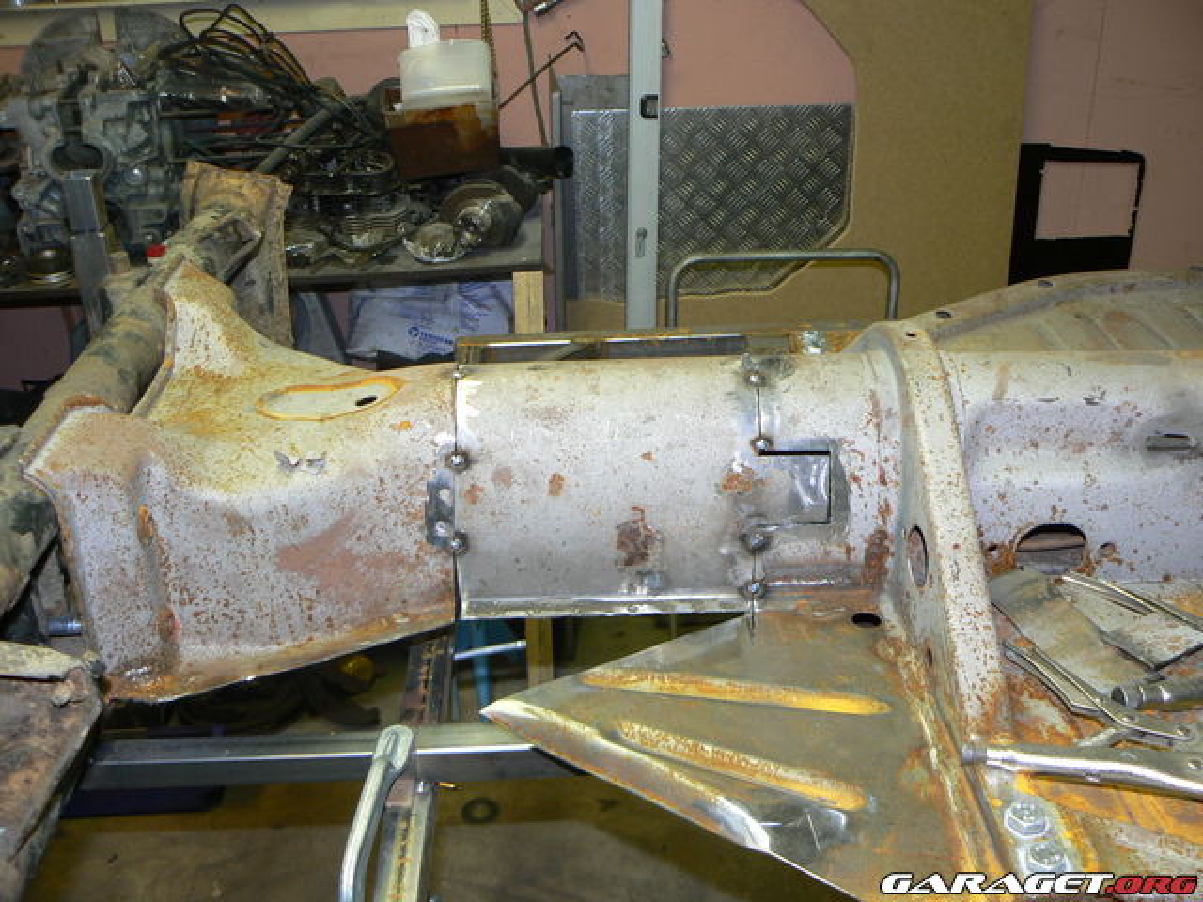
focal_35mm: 36
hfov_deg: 51.4
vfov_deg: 39.7
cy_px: 451
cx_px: 602
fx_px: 1251
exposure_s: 1/30
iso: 100
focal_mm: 6
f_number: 2.8
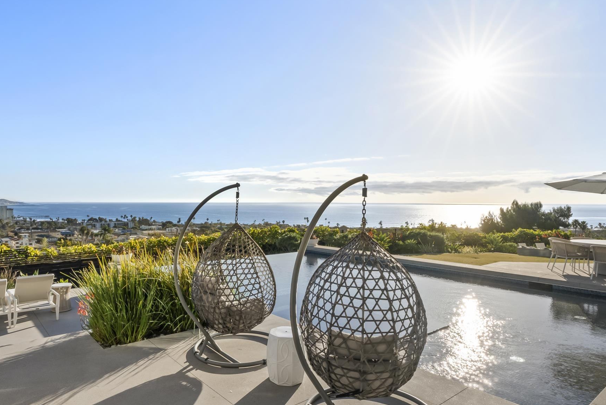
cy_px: 200
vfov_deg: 55.2
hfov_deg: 75.8
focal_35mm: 23
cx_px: 267
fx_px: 387
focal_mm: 16
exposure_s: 1/25
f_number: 22
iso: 500
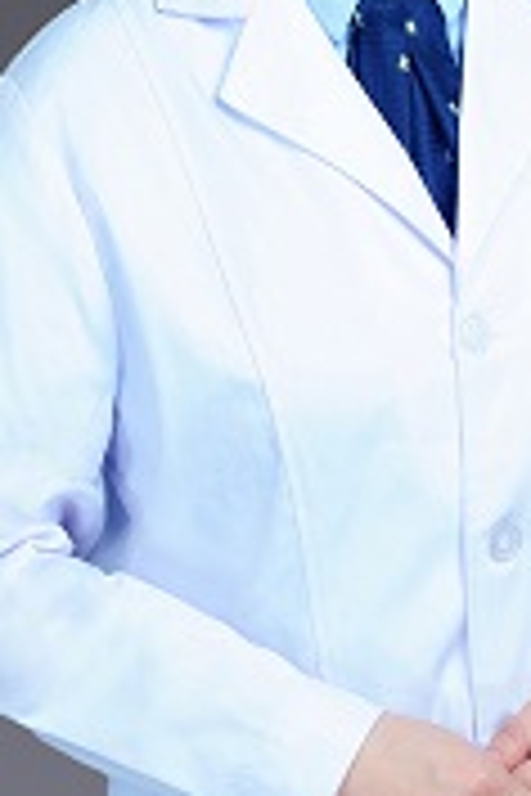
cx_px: 387
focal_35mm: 127
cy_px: 220
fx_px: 2810
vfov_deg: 16.1
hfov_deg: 10.8
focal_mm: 50
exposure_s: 1/160
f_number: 10
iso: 200
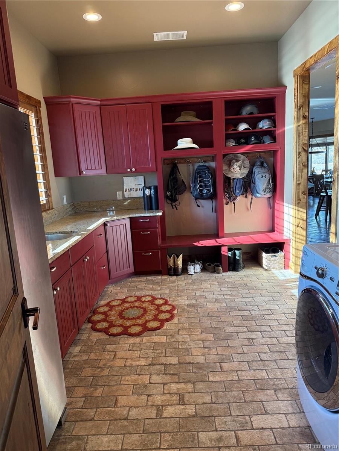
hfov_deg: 56.8
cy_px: 226
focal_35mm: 24
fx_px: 313
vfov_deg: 71.6
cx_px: 170
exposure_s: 1/120
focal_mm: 6.76
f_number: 1.78
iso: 250
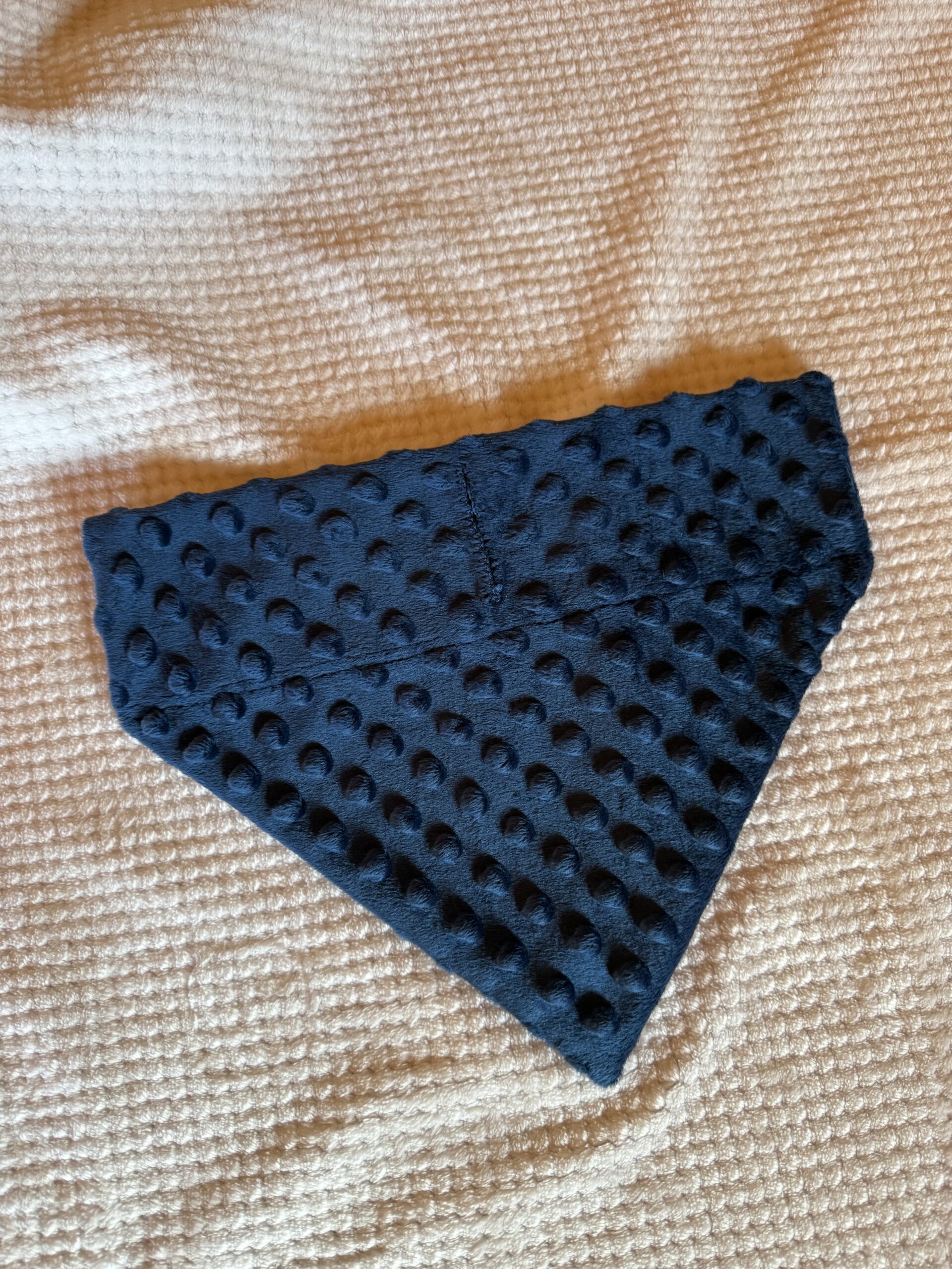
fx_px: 880
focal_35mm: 24
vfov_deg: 71.6
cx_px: 476
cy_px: 634
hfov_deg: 56.8
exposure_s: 1/67
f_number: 1.78
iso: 200
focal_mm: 6.76
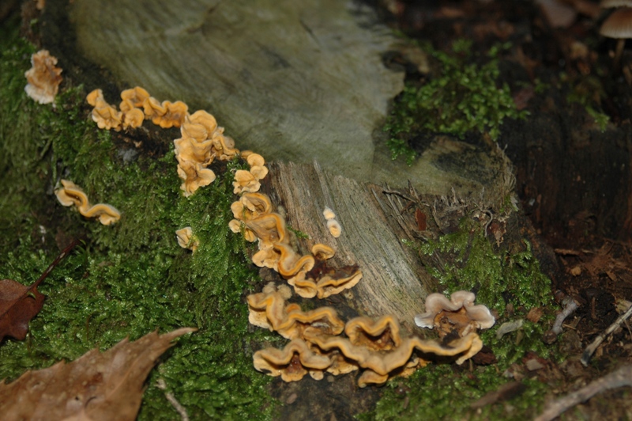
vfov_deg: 15.2
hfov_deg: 22.6
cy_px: 210
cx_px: 316
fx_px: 1579
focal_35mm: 90
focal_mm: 60
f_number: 4.8
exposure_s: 1/60
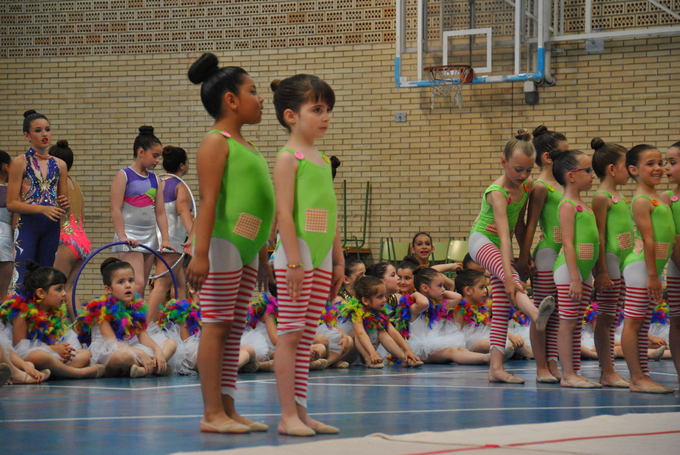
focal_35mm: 129
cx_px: 340
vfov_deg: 10.7
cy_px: 228
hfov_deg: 15.9
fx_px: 2440
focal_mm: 86
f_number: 5.3
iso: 800
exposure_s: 1/160
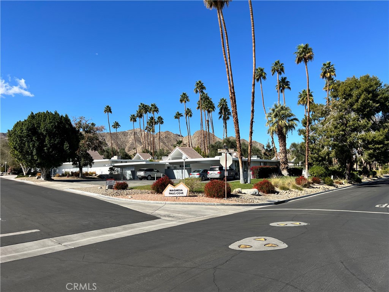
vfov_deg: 53.1
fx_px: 292
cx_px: 194
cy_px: 146
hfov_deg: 67.3
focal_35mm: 26
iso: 50
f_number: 1.5
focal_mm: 5.7
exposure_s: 1/4274
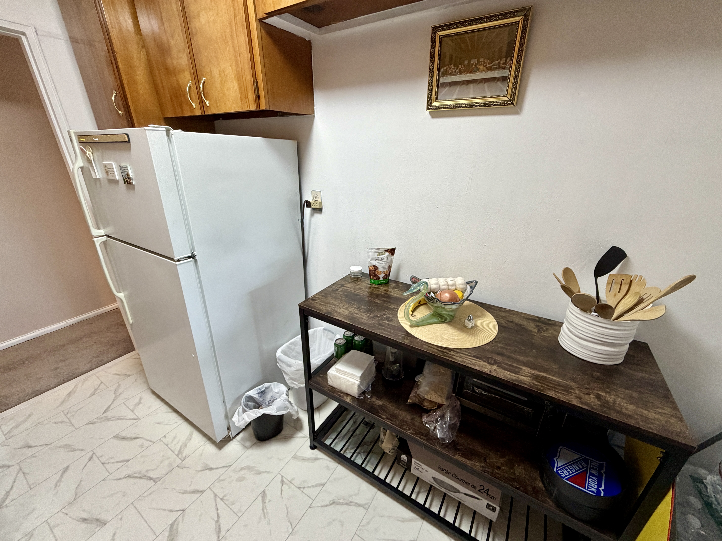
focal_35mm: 14
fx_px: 292
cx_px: 361
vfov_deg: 85.7
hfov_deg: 102.1
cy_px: 270
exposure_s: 1/60
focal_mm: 2.22
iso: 250
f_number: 2.2
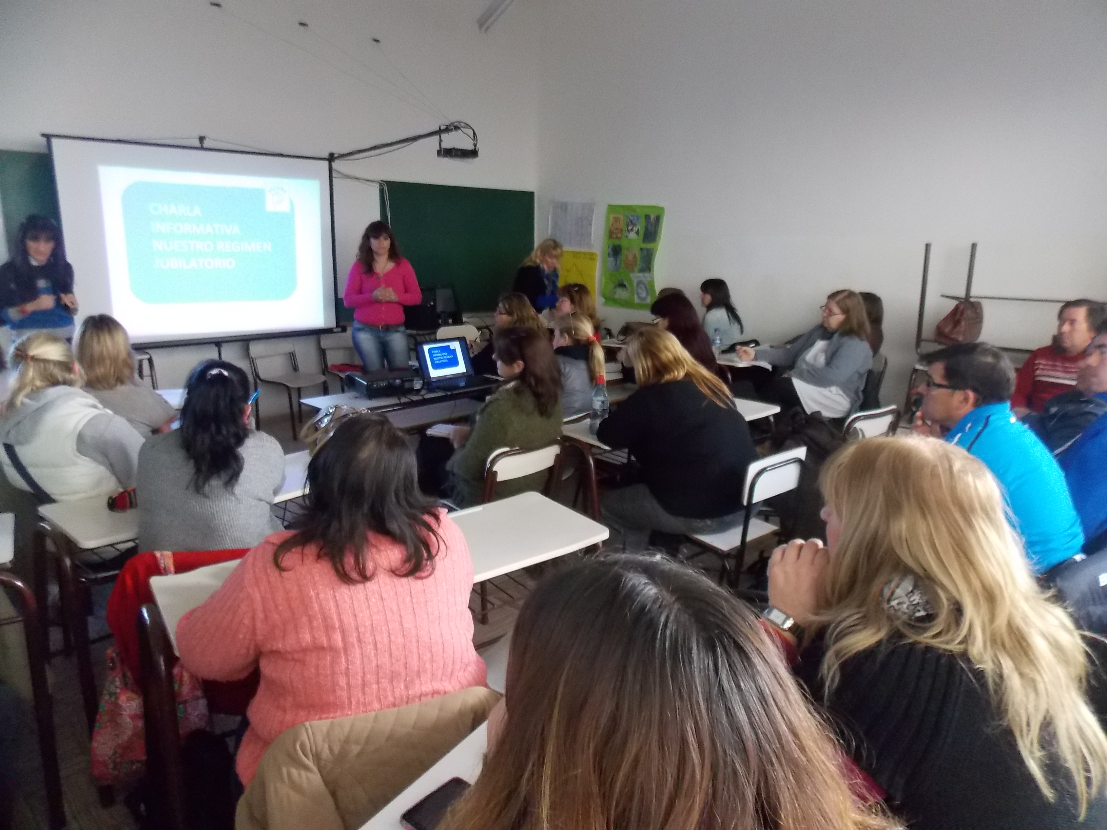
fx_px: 736
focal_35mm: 23
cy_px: 415
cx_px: 554
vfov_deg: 58.9
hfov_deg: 73.9
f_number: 3.1
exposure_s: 1/13
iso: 400
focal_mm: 4
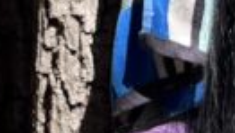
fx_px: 1379
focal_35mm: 221
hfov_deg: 9.7
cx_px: 117
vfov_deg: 5.5
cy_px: 54
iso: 50
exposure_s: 1/3165
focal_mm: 5.7
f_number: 1.5
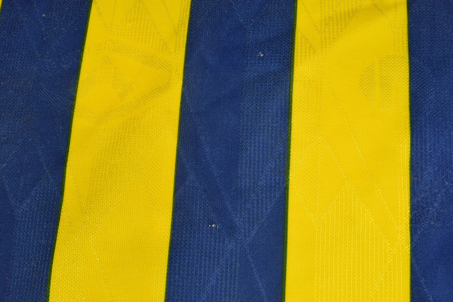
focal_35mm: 33
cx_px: 226
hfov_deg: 57.2
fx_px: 415
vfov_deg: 40.0
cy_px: 151
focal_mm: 22
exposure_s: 1/50
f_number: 11
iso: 400
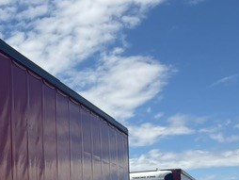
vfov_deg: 19.4
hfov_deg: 24.5
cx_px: -35
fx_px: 504
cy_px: 196
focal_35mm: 73
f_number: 1.8
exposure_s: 1/2320
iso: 16
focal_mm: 3
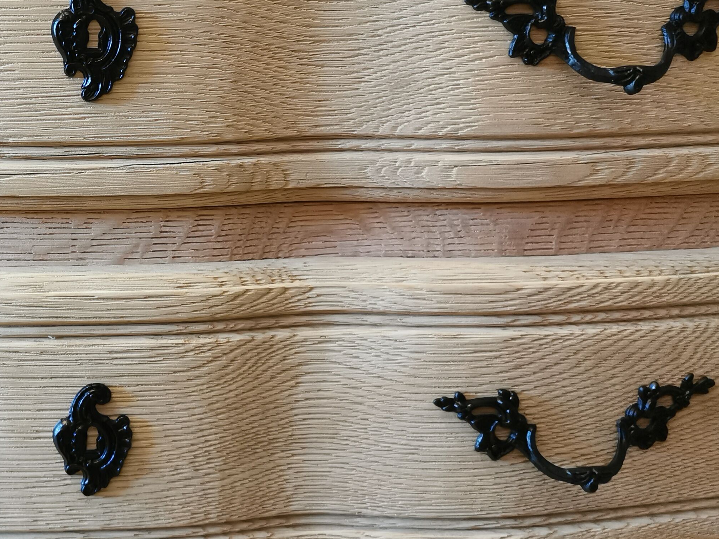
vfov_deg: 29.6
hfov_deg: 36.7
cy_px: 219
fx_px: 1018
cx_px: 88
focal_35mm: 49
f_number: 1.6
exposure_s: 1/50
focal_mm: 5.56
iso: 320
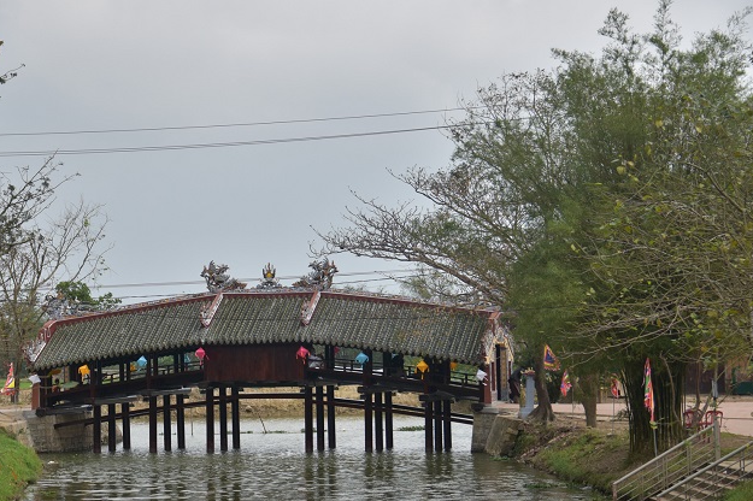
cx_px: 263
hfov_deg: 20.2
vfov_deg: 13.5
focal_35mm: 101
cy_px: 289
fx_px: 2111
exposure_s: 1/2000
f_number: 2.8
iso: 100
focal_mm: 50
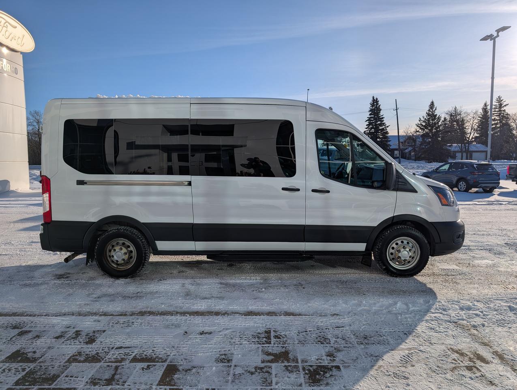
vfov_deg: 56.9
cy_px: 195
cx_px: 258
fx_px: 359
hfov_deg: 71.5
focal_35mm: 24
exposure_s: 1/2994
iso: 20
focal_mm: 6.9
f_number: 1.68
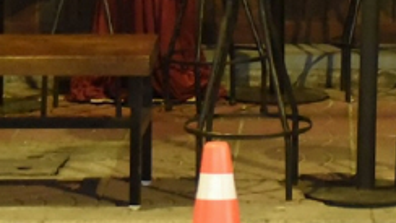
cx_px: 399
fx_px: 2708
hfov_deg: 8.3
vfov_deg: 4.6
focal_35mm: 258
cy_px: -377
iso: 12800
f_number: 1.8
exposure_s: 1/320
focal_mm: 50
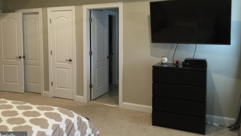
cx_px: 119
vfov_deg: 36.4
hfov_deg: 61.0
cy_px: 49
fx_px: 204
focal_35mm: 32
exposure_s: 1/15
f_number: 2.2
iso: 64
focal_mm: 4.15
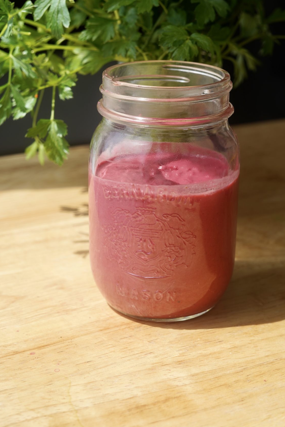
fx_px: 724
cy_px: 170
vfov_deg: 32.8
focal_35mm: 61
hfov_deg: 22.2
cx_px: 160
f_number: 6.3
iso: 100
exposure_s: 1/160
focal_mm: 50
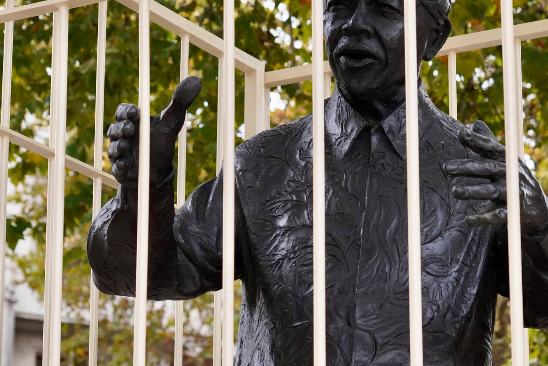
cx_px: 358
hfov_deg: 13.8
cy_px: 204
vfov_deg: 9.3
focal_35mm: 148
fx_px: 2253
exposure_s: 1/400
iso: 2000
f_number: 5.6
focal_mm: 82
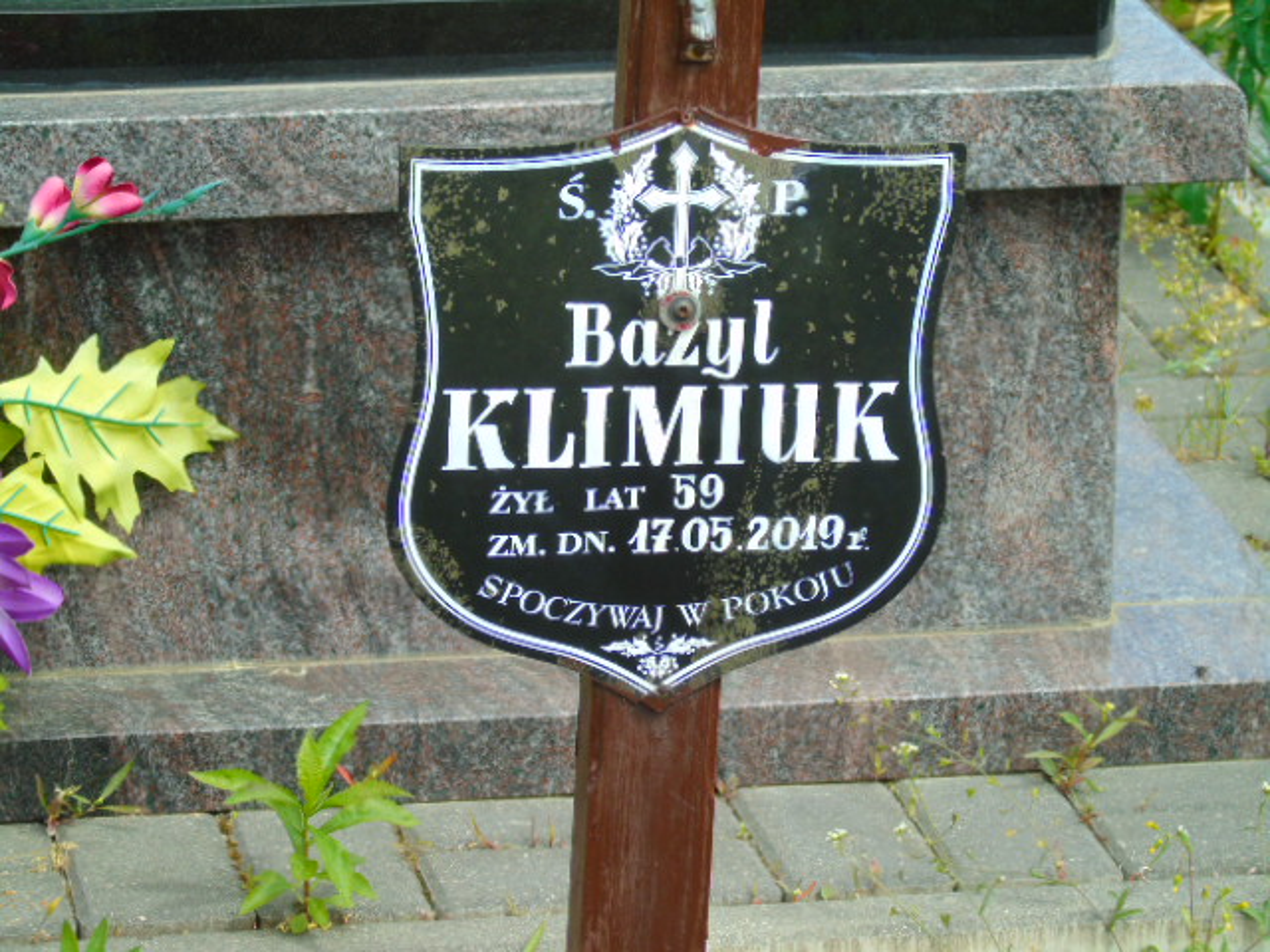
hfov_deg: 12.2
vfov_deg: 9.2
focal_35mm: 162
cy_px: 476
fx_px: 5943
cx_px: 635
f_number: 4.9
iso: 80
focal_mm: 29
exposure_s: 1/250
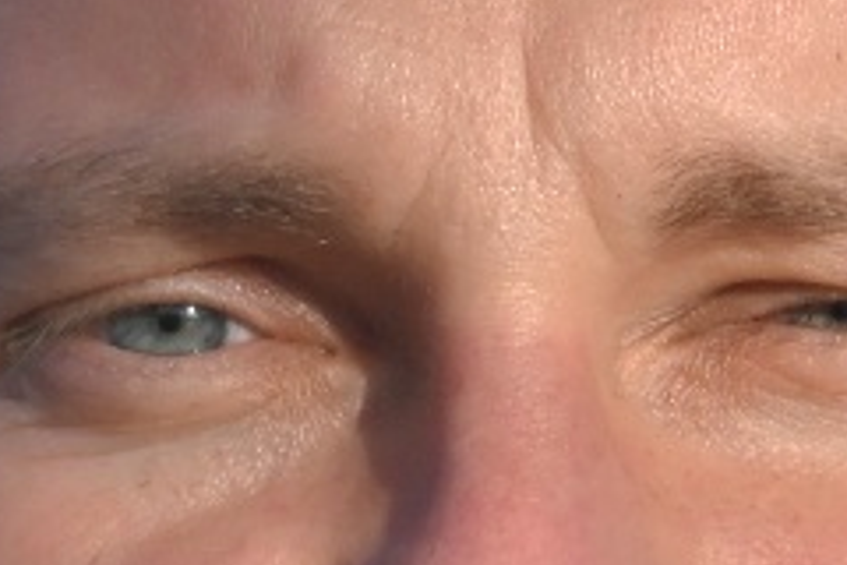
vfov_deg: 1.1
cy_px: 692
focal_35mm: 1213
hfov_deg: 1.7
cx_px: 660
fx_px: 28537
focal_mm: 180
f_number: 8
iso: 100
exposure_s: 1/400
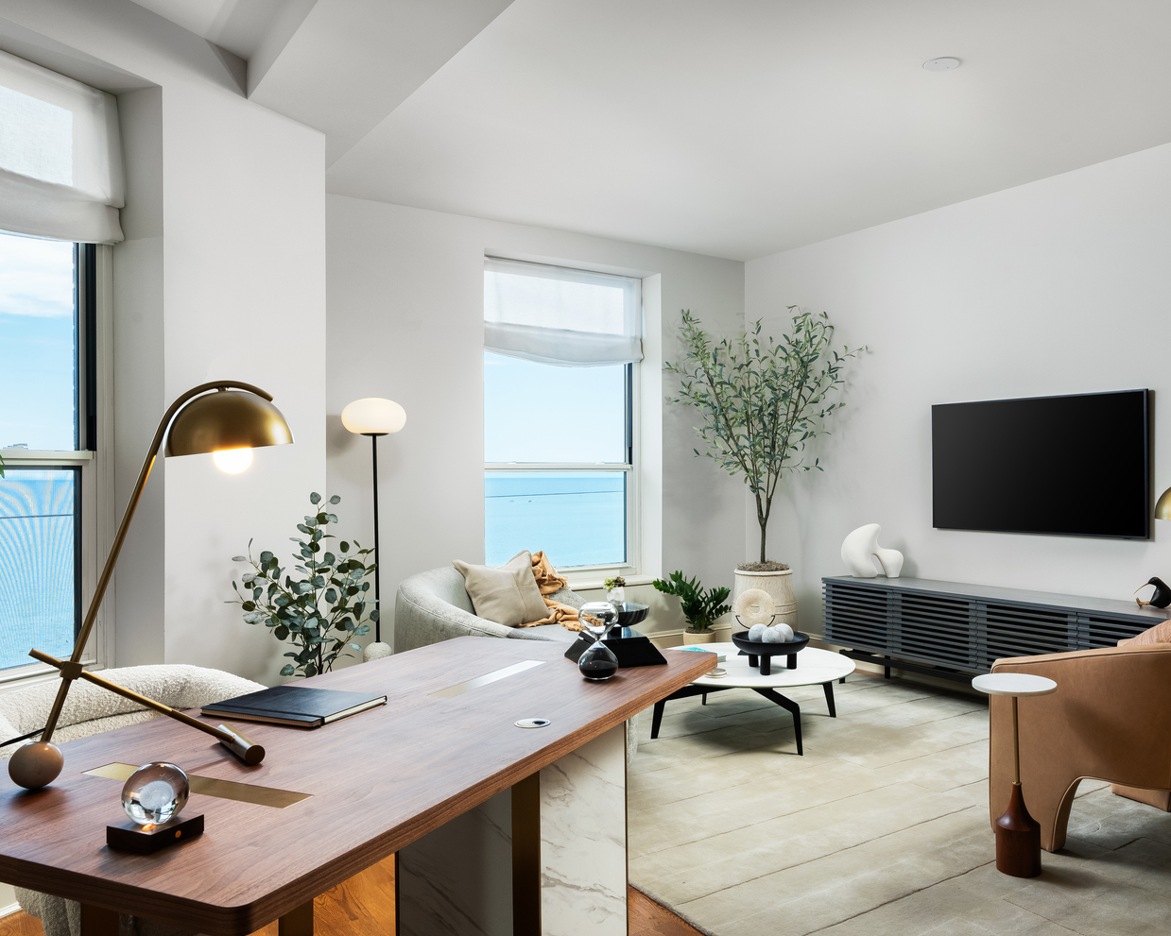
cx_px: 649
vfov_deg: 53.2
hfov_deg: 63.9
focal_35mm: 27
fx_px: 936
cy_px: 482
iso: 400
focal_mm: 22
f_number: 11
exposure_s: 1/50
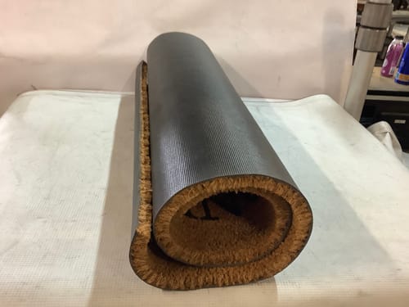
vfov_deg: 45.4
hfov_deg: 58.4
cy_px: 154
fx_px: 366
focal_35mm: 31
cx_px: 204
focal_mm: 3.3
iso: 200
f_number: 2.4
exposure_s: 1/50
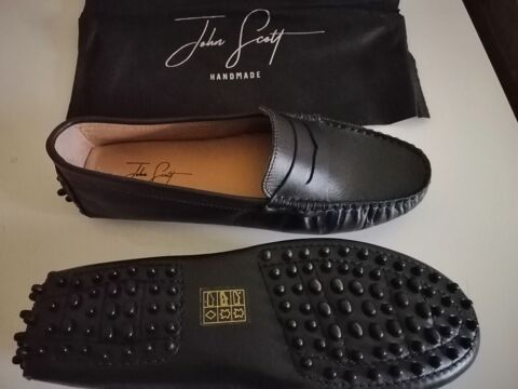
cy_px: 194
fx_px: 389
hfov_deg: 67.3
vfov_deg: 53.1
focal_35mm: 26
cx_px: 259
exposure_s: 1/12.9
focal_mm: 3.81
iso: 3200
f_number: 2.2
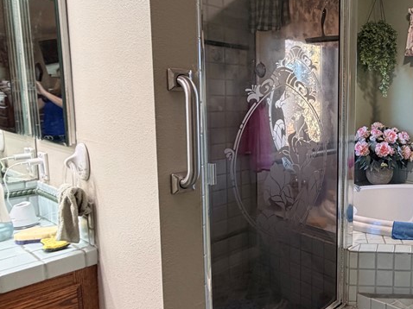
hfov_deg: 48.3
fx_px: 358
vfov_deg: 46.6
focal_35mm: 30
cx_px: 422
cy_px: 134
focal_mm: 2.22
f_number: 2.2
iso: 160
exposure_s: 1/60
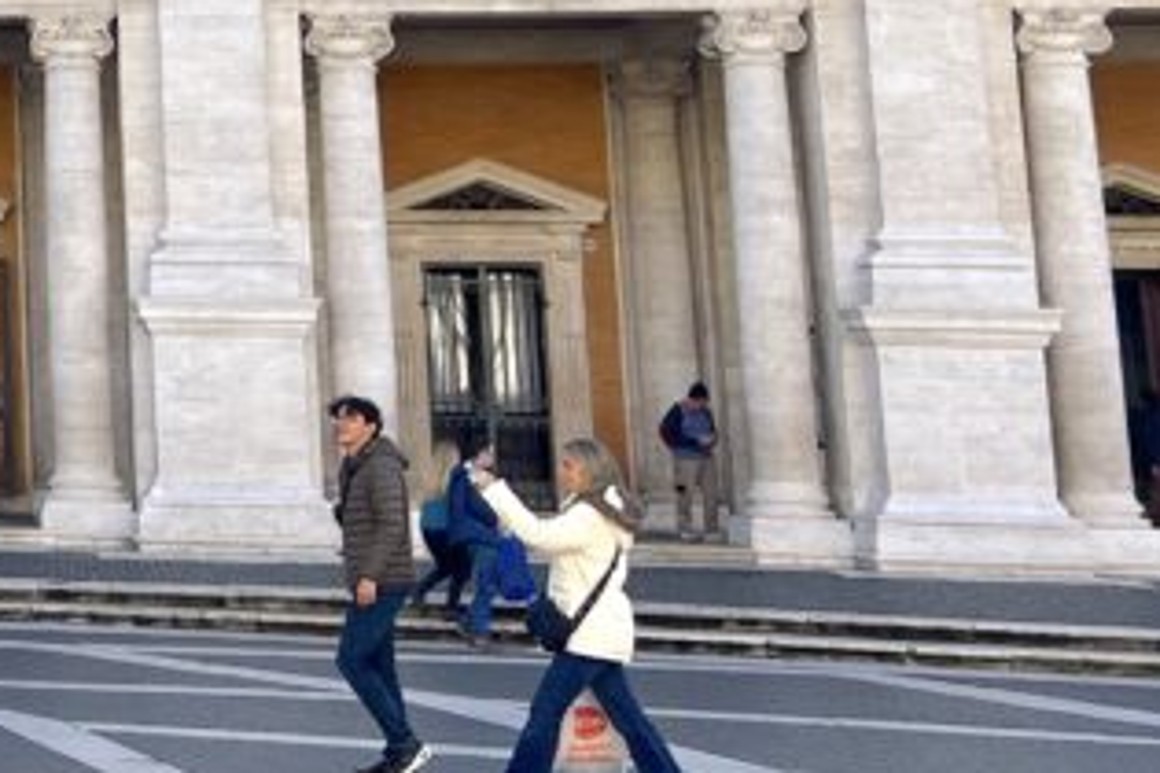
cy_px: -191
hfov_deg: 20.2
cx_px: -527
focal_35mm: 88
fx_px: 2835
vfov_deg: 14.9
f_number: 1.5
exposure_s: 1/1361
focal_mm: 5.7
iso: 50
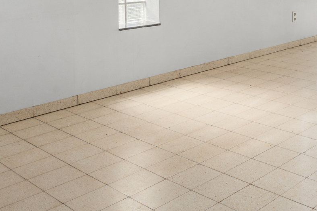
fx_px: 445
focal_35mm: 51
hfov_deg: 34.0
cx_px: 349
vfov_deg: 24.2
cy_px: -45
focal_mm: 16.5
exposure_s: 1/100
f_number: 10
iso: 250
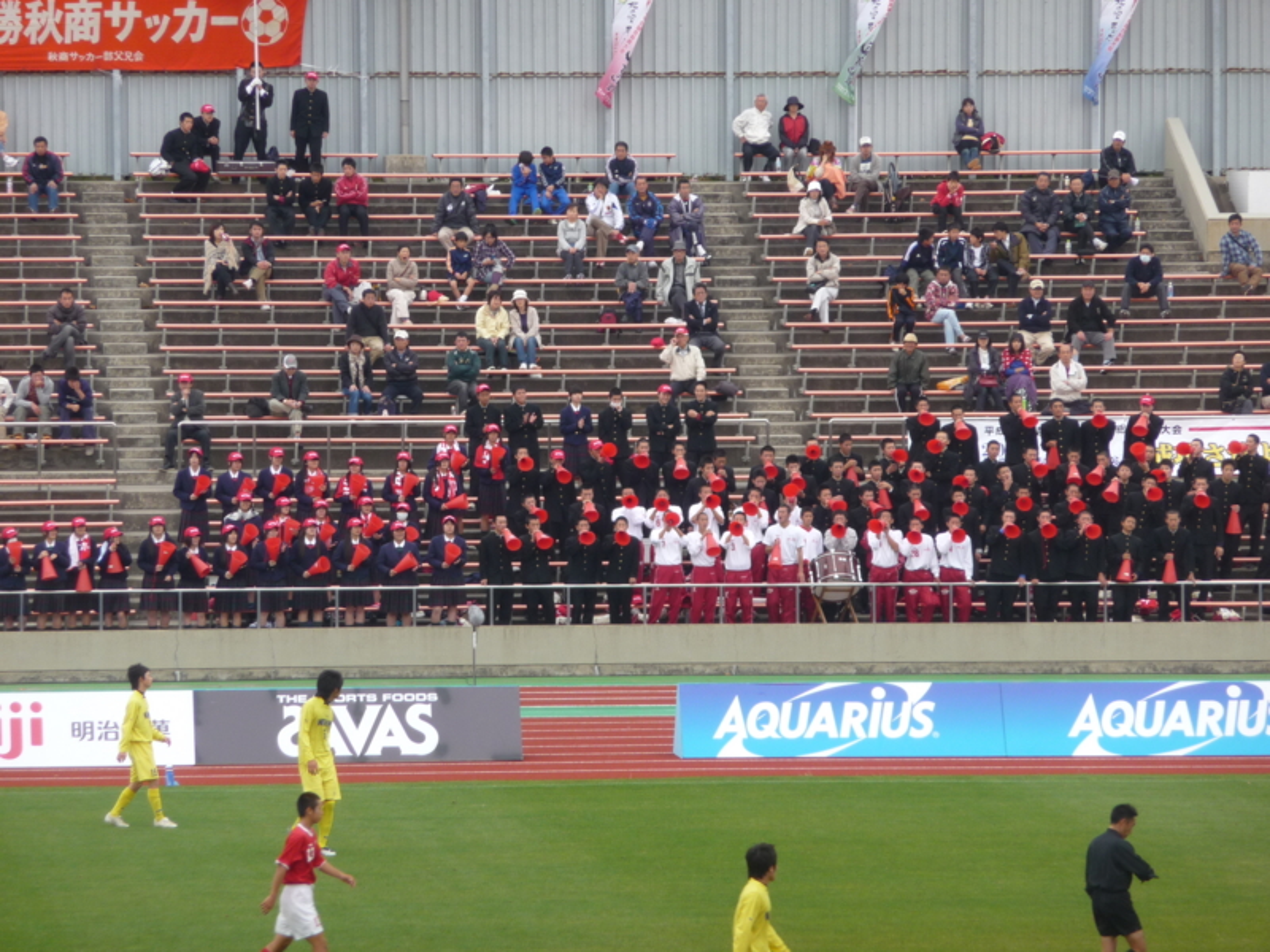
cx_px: 635
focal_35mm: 280
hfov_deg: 7.1
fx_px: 10273
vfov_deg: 5.3
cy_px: 476
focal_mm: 47
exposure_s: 1/125
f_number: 4.9
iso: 100
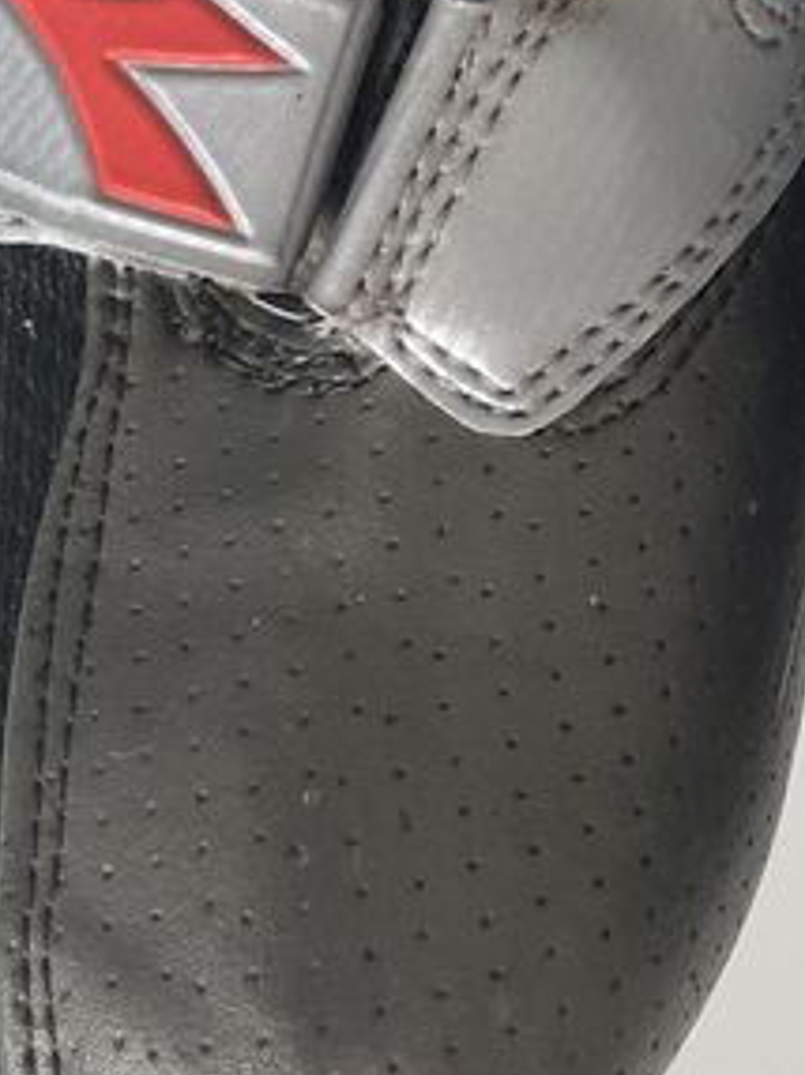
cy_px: -192
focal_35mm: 91
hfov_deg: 15.7
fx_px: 2826
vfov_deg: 20.3
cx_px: 907
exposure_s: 1/121
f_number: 1.6
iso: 100
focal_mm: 4.2
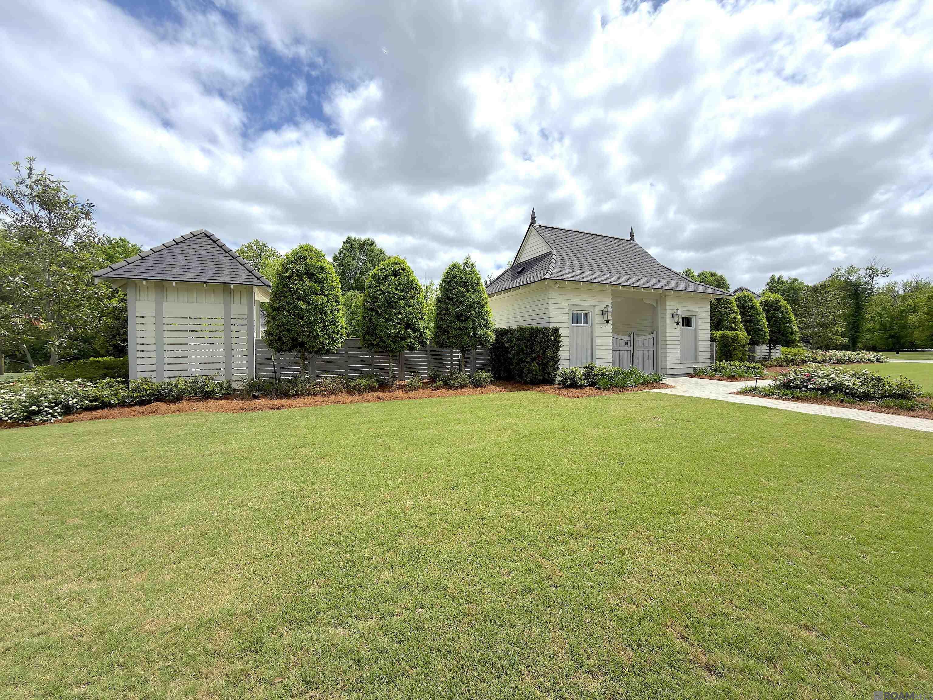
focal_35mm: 14
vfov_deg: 85.7
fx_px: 377
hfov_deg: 102.1
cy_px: 350
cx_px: 466
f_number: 2.2
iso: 16
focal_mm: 2.22
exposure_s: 1/1618
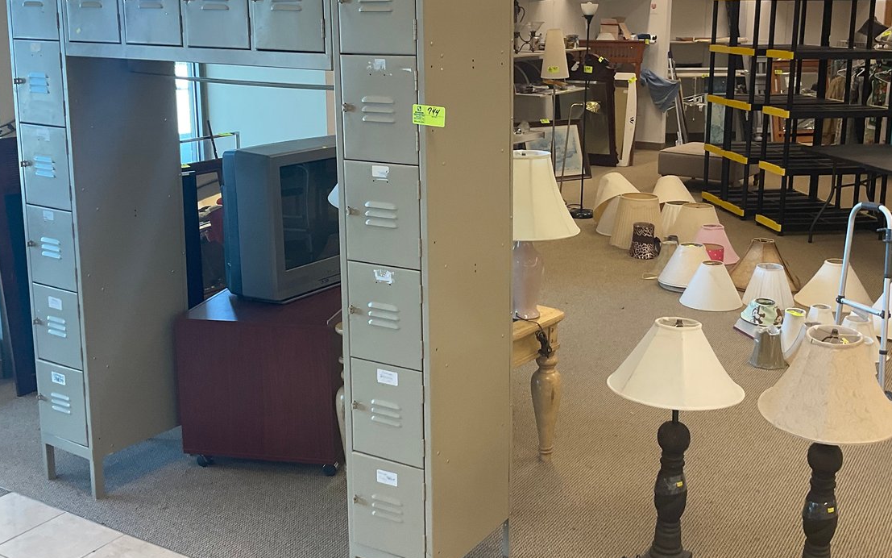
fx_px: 1021
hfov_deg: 47.1
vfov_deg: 30.5
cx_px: 499
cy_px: 225
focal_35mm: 42
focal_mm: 3
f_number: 1.8
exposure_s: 1/60
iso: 40
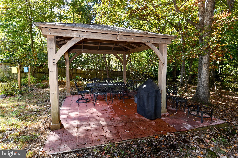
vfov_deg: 67.4
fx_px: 119
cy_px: 79
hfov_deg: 90.0
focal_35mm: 18
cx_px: 119
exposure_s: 1/125
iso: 200
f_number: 5.6
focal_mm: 12
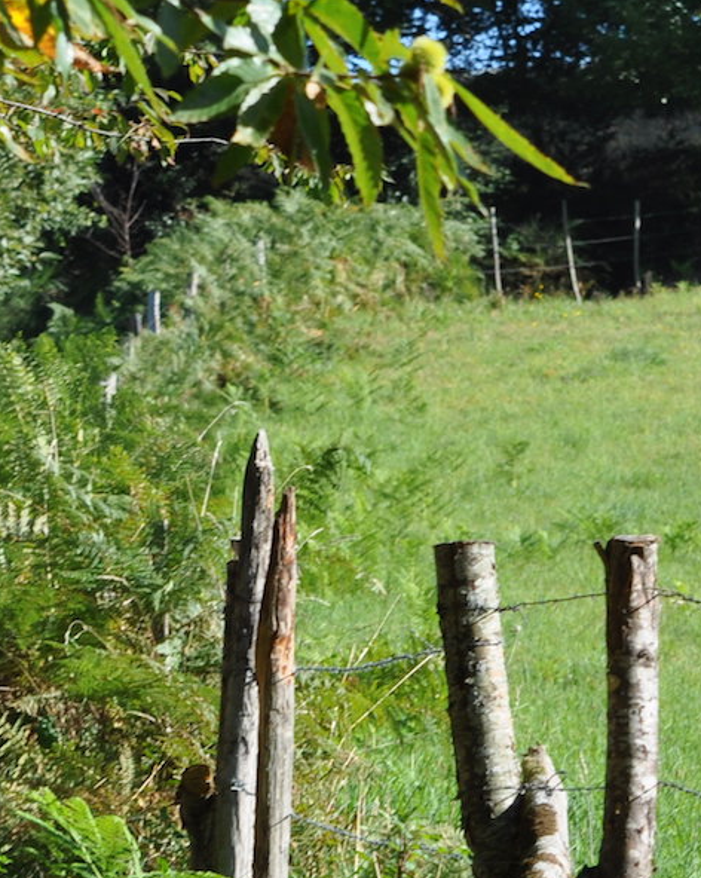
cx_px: -122
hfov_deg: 4.8
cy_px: 681
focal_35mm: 320
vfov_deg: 6.0
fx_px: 8307
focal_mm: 70
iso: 200
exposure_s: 1/320
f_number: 8
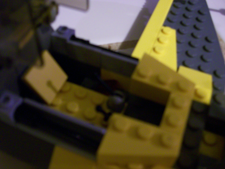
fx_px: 260
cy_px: 77
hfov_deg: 46.7
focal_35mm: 40
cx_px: 101
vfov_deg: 35.9
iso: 160
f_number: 2.7
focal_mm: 6
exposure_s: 1/8
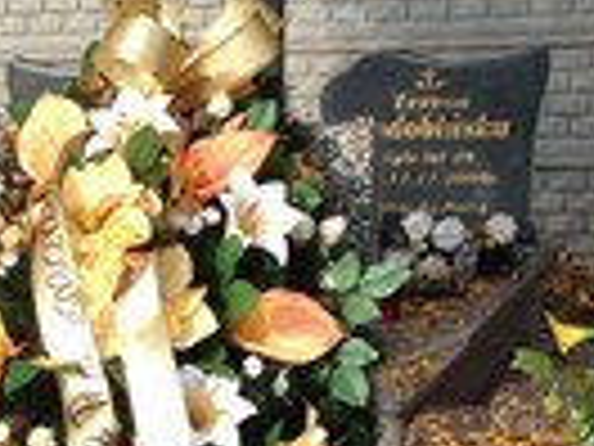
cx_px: -266
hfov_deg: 11.9
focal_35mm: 160
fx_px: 2746
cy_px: 644
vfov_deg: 9.1
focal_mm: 4.12
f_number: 2.4
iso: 50
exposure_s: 1/733
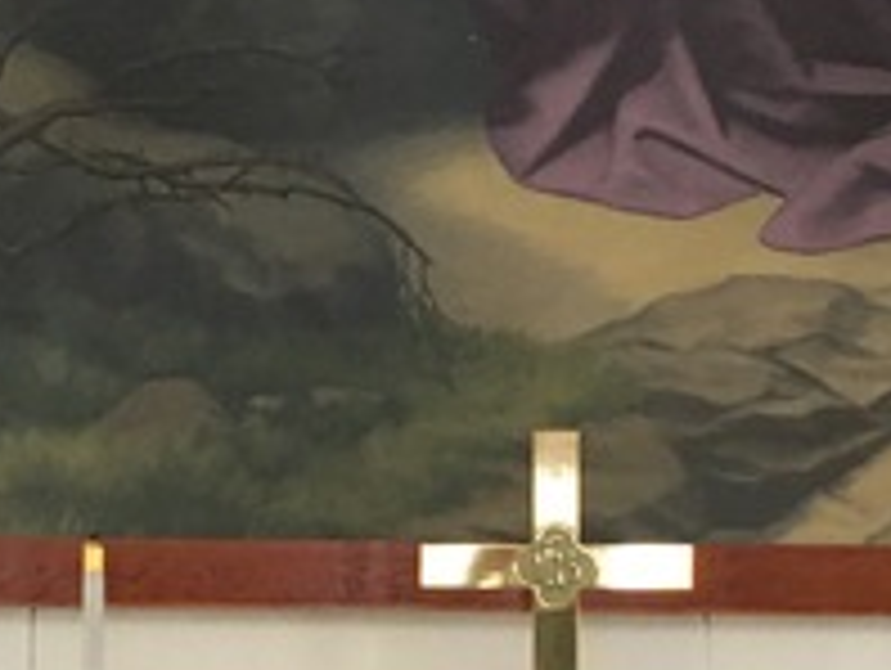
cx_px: 432
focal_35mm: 117
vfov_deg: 12.7
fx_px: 3015
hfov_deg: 16.8
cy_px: 229
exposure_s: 1/15
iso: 200
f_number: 2.2
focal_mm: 4.15
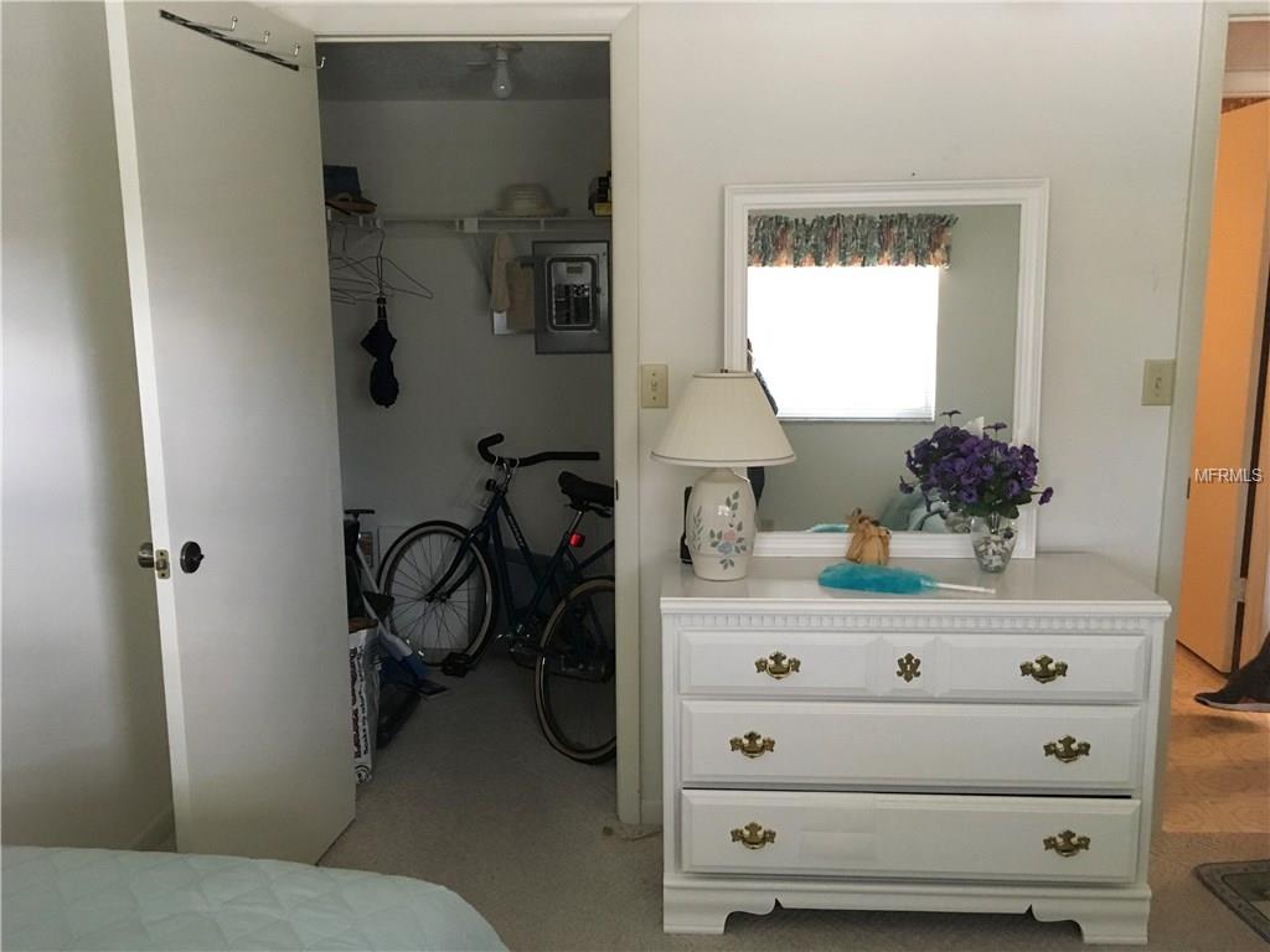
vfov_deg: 48.2
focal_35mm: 29
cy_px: 476
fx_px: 1064
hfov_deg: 61.7
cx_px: 635
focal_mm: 4.15
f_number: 2.2
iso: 250
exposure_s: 1/30
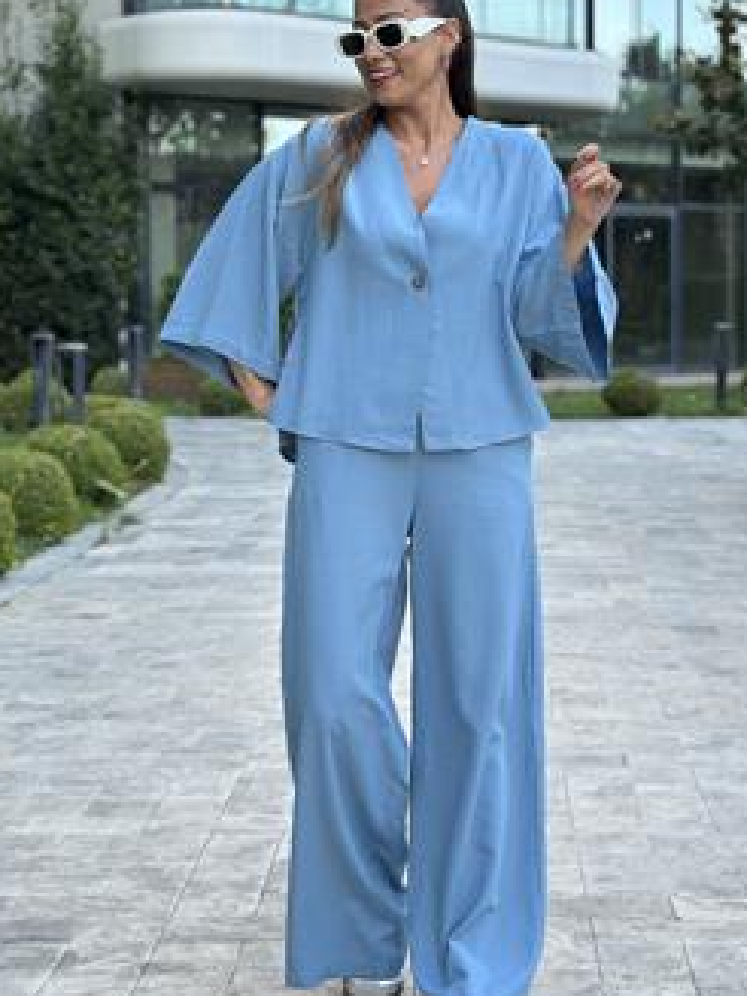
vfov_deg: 26.2
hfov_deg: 19.9
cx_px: 398
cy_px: 349
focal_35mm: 74
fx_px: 2129
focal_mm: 6.86
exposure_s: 1/261
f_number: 1.78
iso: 80
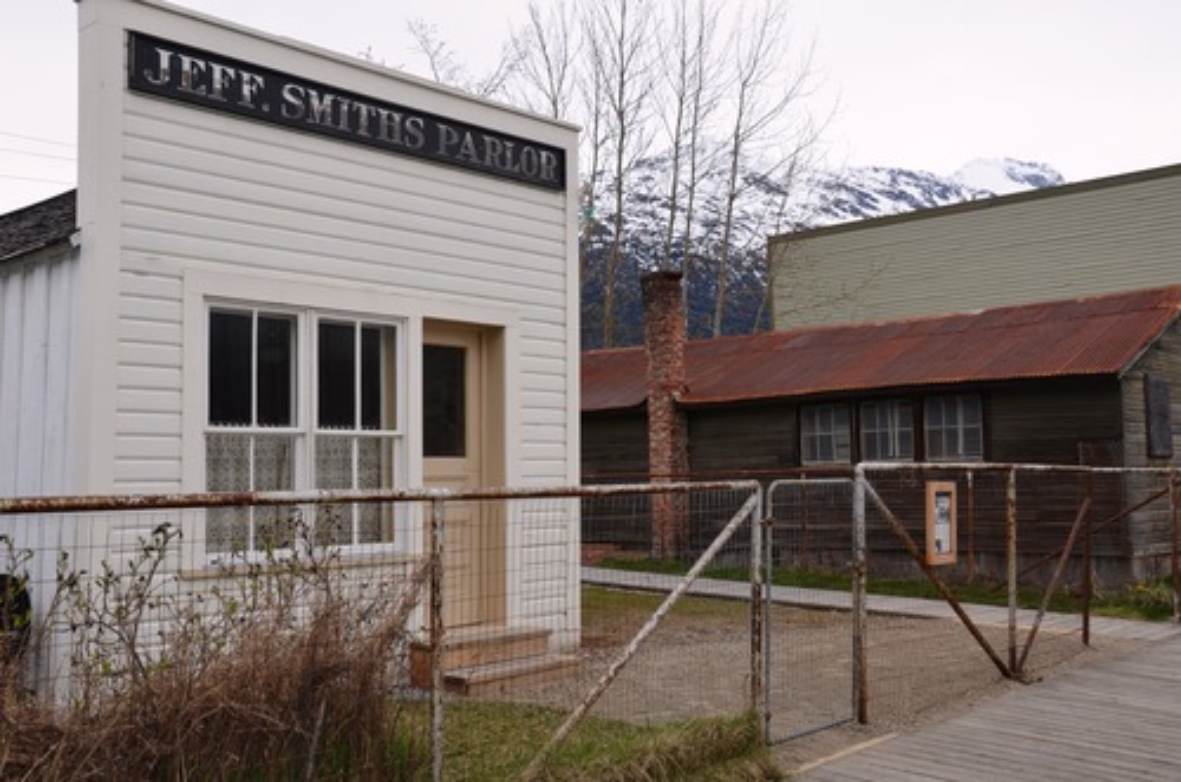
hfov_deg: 53.2
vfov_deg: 36.7
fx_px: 1178
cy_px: 391
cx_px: 590
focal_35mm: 36
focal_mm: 24
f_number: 7.1
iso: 100
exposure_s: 1/250
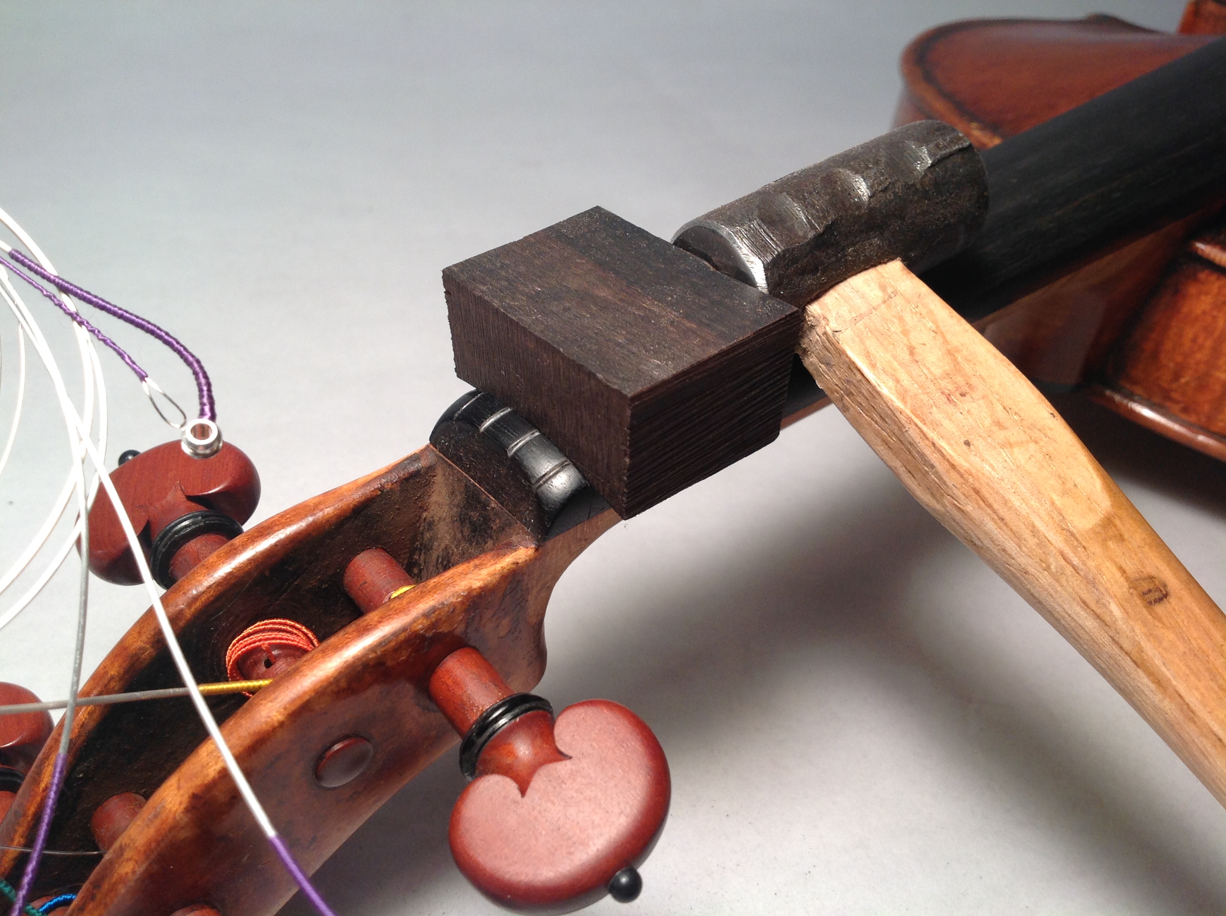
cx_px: 613
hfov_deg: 52.7
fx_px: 1238
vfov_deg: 40.6
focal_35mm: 35
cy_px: 458
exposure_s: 1/60
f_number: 2.4
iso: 64
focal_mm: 4.28
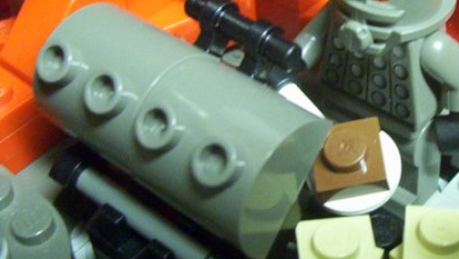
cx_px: 336
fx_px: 1096
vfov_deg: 13.4
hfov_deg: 23.5
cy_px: 67
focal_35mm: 90
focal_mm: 5.77
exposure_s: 1/12
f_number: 2.73
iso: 200
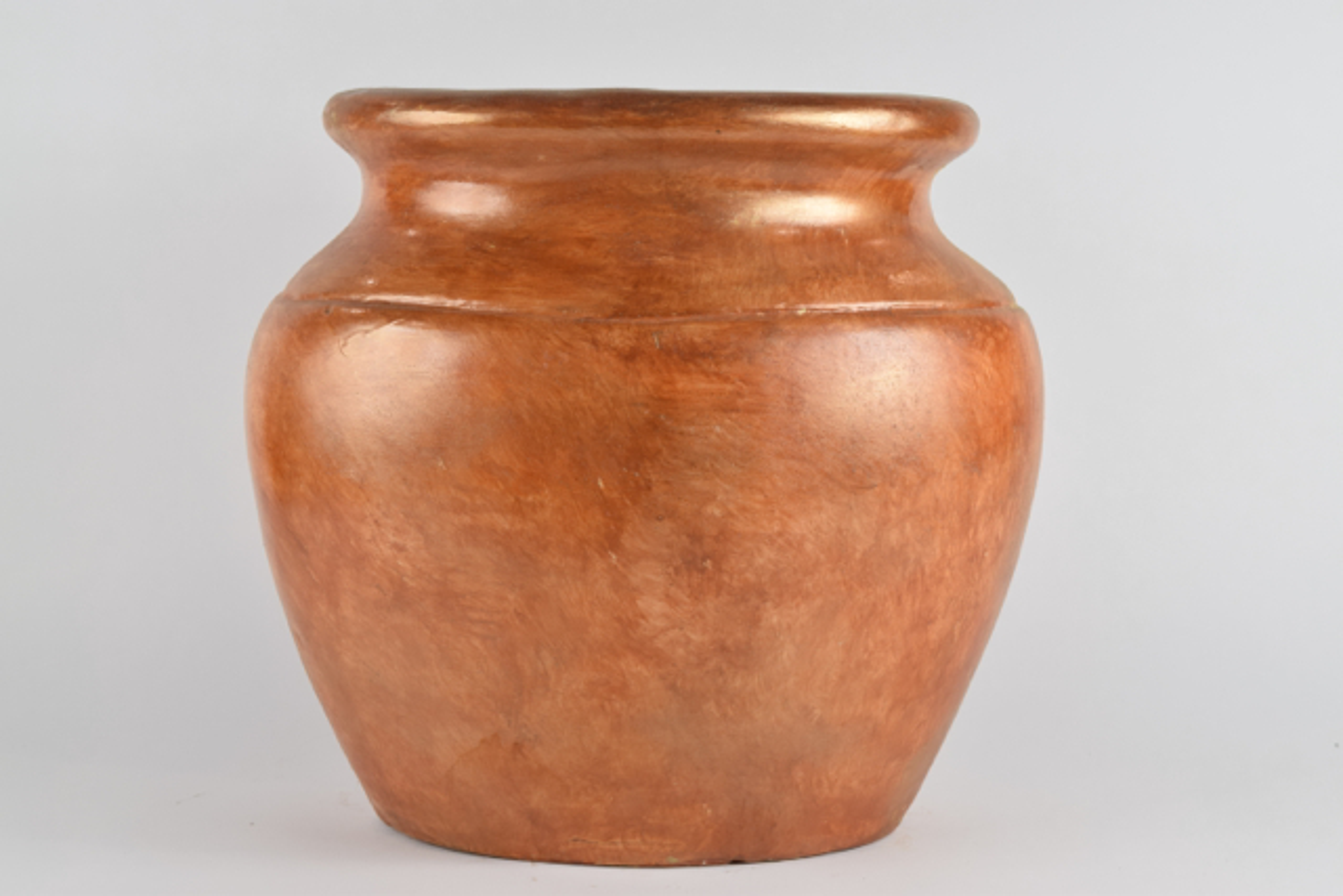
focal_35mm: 68
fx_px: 2519
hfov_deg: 29.9
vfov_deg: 20.2
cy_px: 448
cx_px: 672
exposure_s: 1/125
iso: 400
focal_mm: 45
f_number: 9
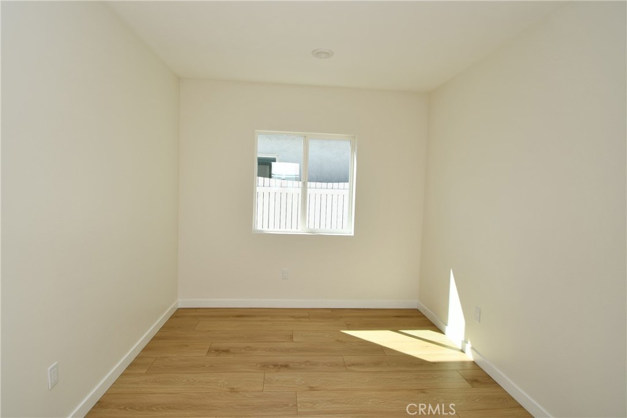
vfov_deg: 70.5
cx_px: 314
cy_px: 209
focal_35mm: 17
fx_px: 296
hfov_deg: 93.3
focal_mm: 11.5
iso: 100
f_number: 6.3
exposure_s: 1/160
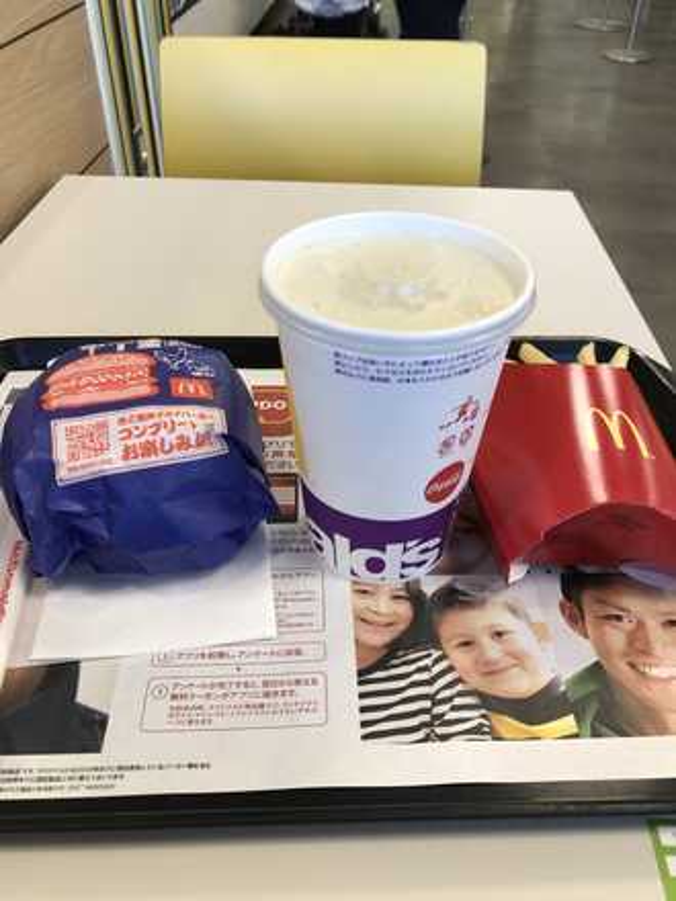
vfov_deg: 63.4
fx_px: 729
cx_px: 338
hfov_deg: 49.7
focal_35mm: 28
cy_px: 450
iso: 32
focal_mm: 3.99
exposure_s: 1/100
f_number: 1.8
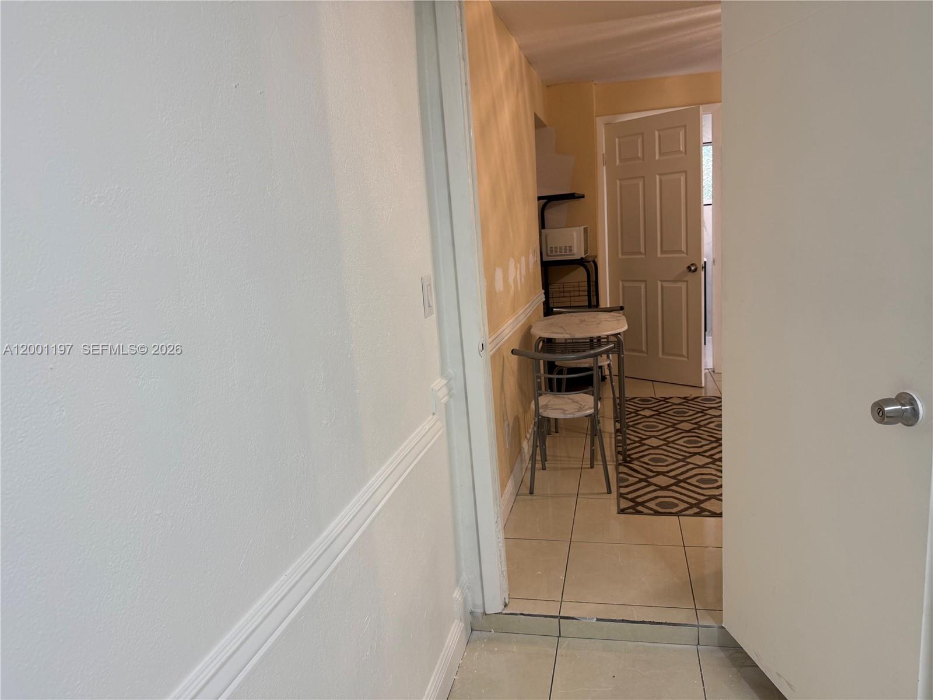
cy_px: 350
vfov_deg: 56.8
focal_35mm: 24
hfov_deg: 71.6
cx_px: 466
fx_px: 647
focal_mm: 6.76
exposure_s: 1/60
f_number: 1.78
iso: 100
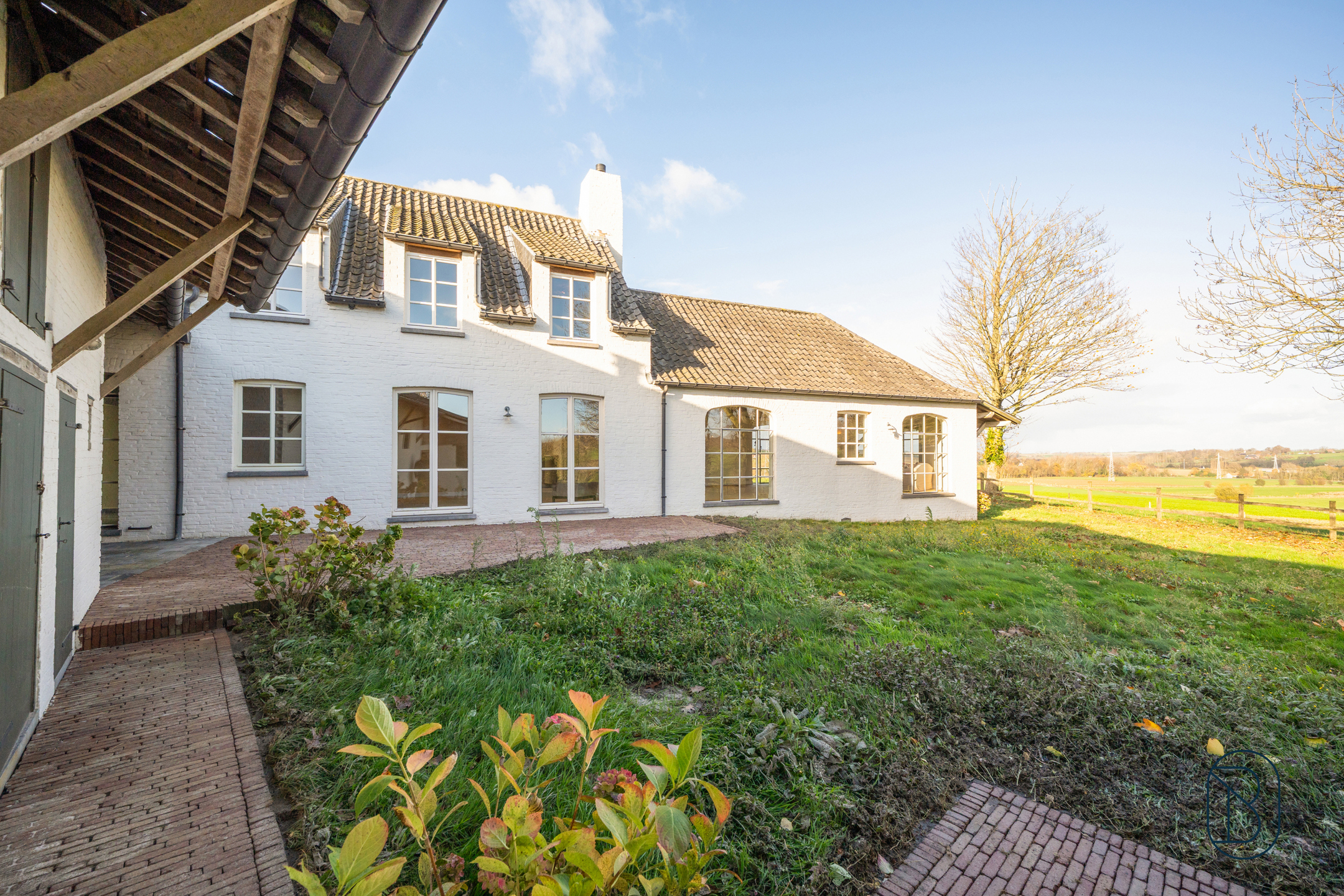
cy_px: 448
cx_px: 672
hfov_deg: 104.3
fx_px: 523
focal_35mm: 14
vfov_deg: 81.2
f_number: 9
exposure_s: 1/200
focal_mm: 14
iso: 250
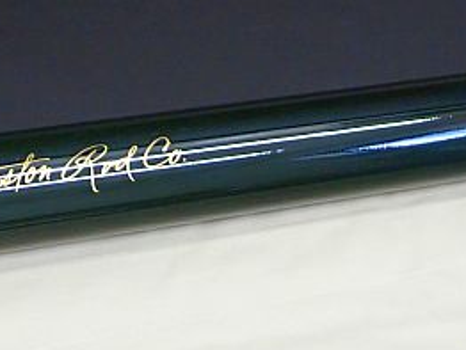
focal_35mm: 116
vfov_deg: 12.5
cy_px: 418
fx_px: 1563
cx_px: 285
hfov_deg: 16.9
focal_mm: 6.86
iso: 500
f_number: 2.7
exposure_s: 1/40
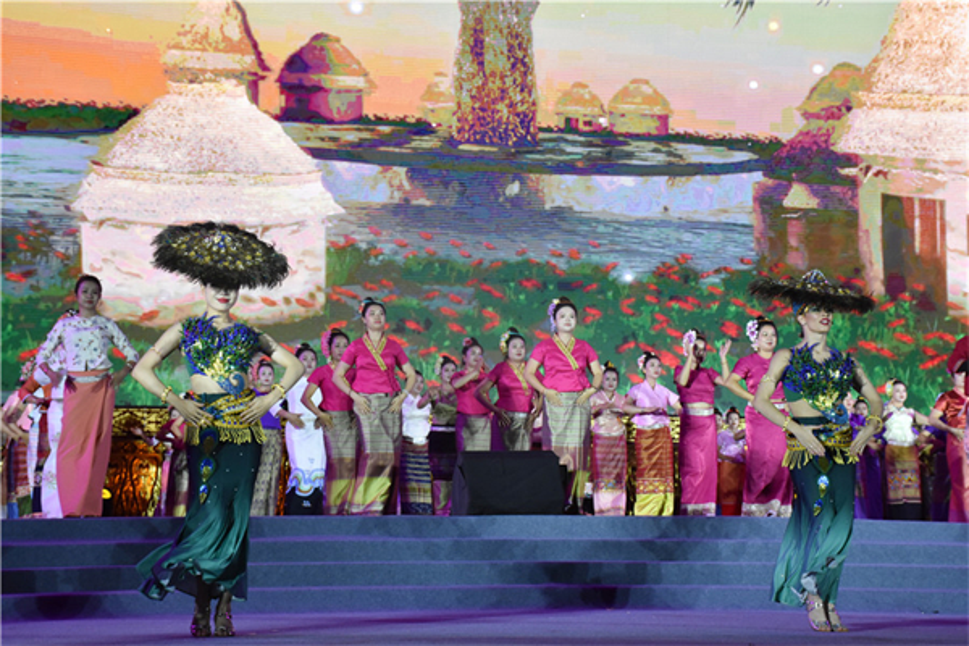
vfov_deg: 17.5
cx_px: 484
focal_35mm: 78
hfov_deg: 26.0
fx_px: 2099
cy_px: 323
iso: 2000
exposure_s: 1/320
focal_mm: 52
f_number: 9
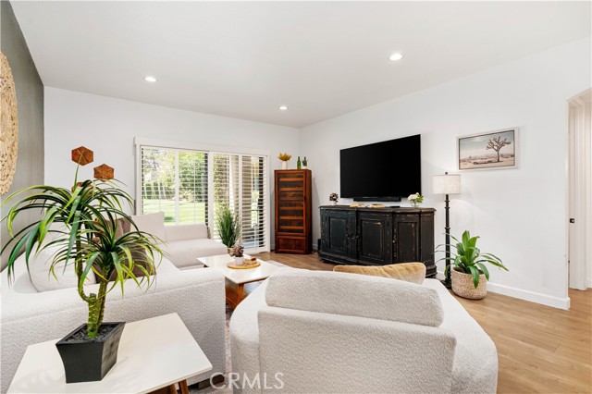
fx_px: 279
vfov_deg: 70.4
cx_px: 296
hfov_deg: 93.3
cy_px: 197
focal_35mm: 17
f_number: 6.7
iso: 320
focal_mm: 17
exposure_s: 1/6
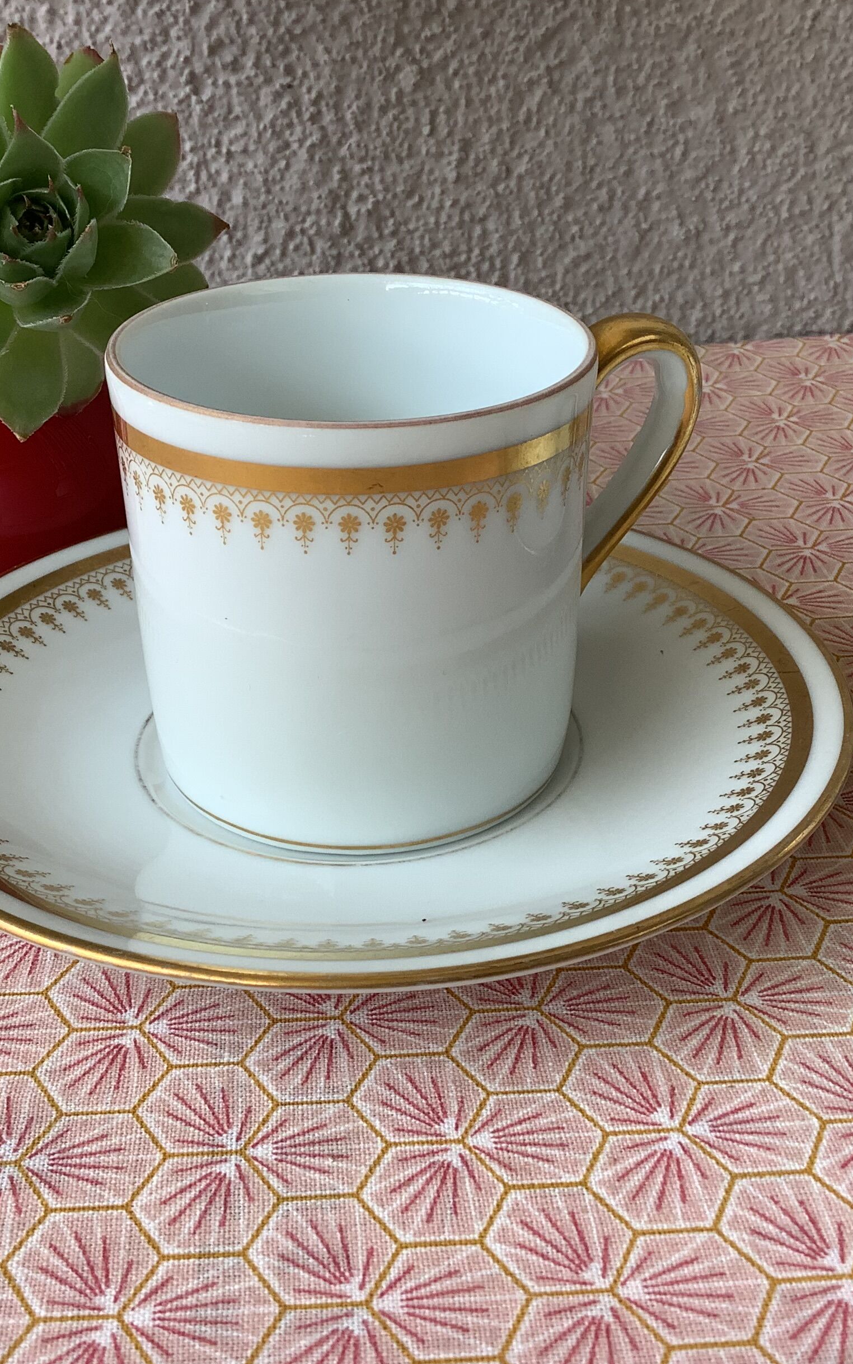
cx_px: 448
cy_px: 682
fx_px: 1636
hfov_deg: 29.2
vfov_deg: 45.3
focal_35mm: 44
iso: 25
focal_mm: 3.3
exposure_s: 1/124
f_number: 2.4
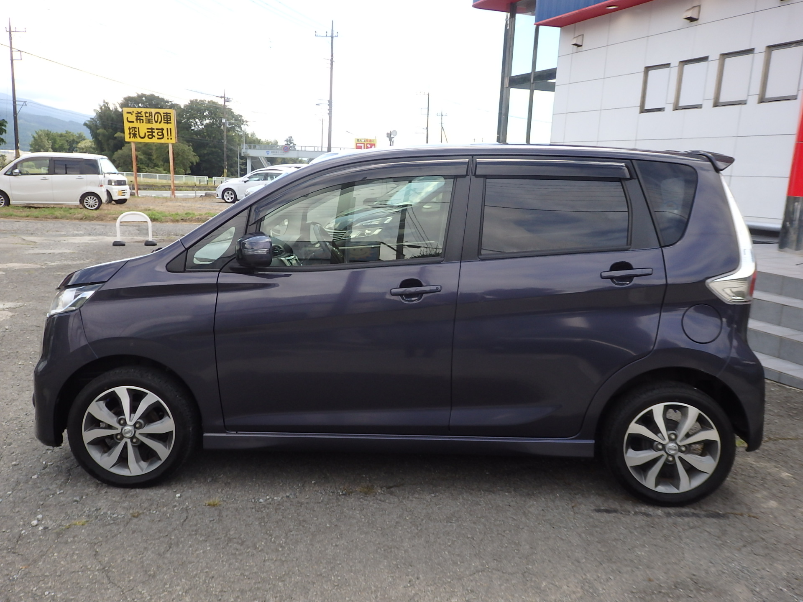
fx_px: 696
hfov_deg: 60.0
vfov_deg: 46.8
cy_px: 301
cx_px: 402
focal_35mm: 30
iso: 125
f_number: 3.3
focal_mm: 5.5
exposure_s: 1/80
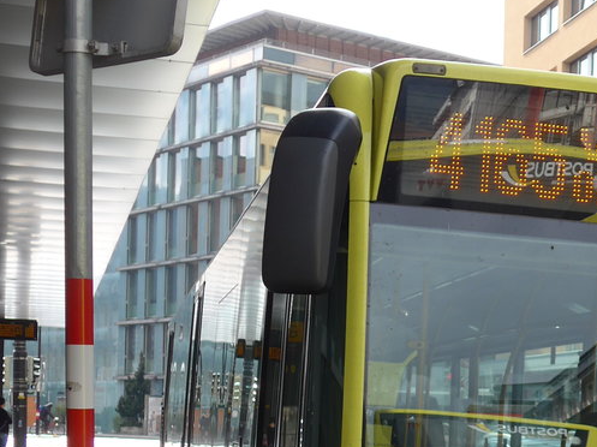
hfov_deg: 21.8
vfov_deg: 16.6
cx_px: 586
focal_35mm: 87
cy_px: 436
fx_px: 1499
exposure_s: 1/500
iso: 80
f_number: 2.8
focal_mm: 7.5
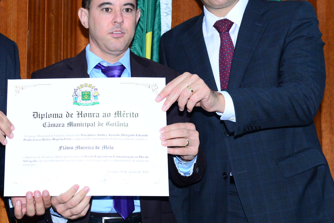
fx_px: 919
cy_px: 73
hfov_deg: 20.4
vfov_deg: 13.8
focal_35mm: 99
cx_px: 76
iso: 2000
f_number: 5.6
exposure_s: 1/125
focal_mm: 56
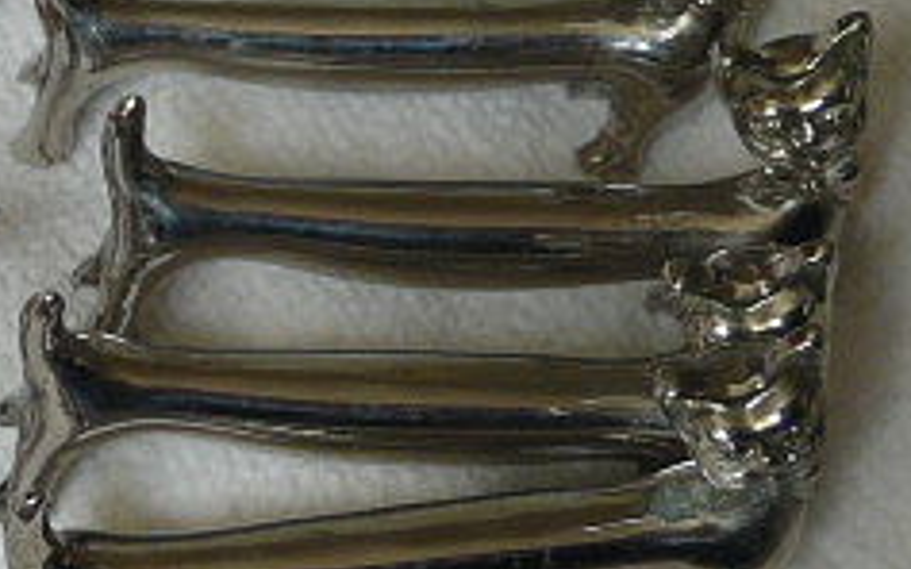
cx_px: -96
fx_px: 3202
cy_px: 173
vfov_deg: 10.1
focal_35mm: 129
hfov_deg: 15.7
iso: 100
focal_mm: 4.7
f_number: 2.8
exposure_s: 1/80
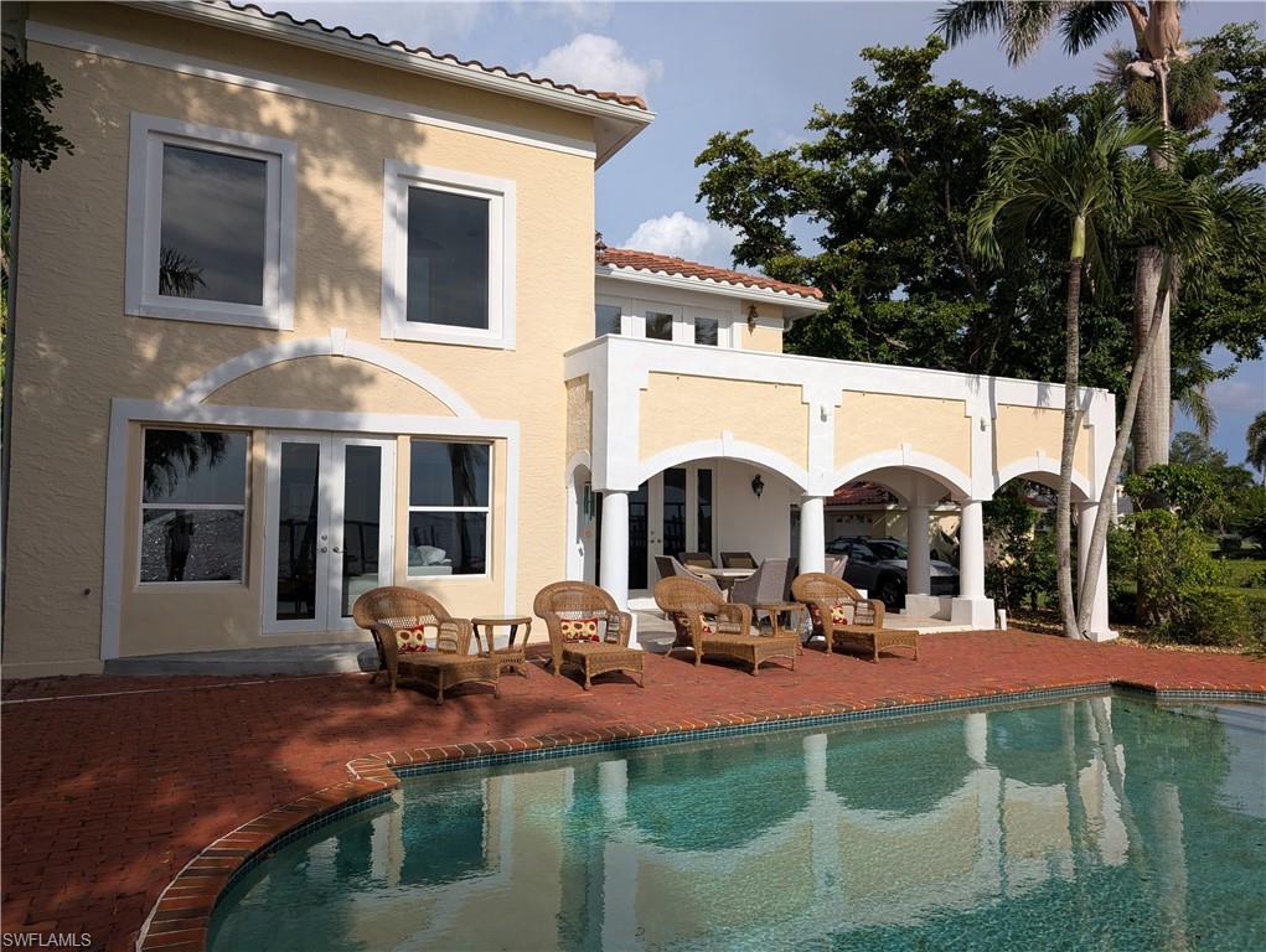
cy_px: 476
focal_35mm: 24
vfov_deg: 56.9
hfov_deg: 71.5
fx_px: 879
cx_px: 633
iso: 21
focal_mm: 6.9
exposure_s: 1/1783
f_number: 1.68
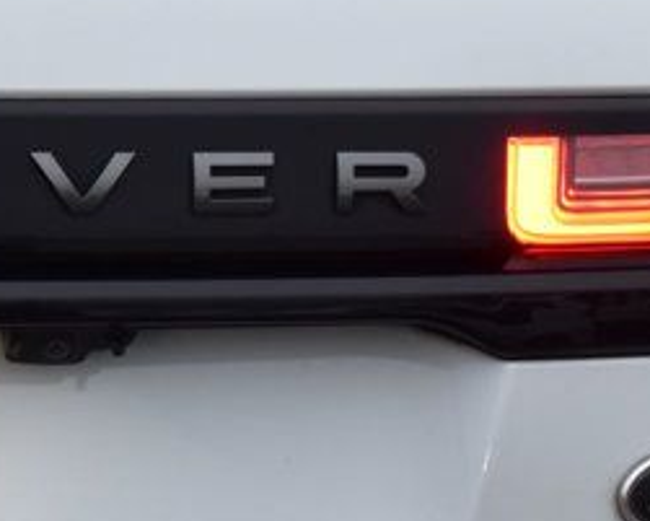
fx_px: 4195
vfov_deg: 7.1
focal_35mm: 218
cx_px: -326
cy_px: 262
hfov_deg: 8.7
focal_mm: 38
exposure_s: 1/40
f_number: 7.1
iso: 400
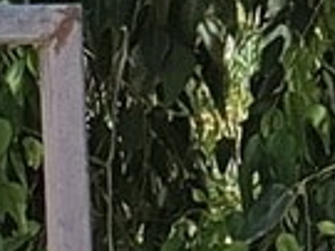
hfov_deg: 4.8
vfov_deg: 3.6
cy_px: 667
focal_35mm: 400
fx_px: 3868
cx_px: -534
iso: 50
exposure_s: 1/779
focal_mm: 9
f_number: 2.4
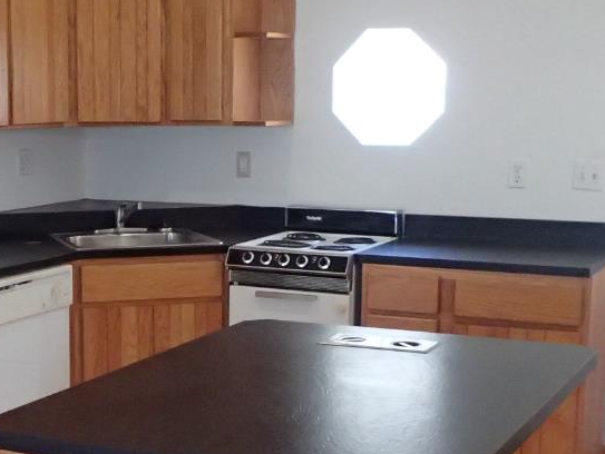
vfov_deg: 21.2
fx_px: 1207
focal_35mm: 69
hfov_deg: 27.6
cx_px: 128
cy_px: 319
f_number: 2.8
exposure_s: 1/80
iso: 800
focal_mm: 4.5
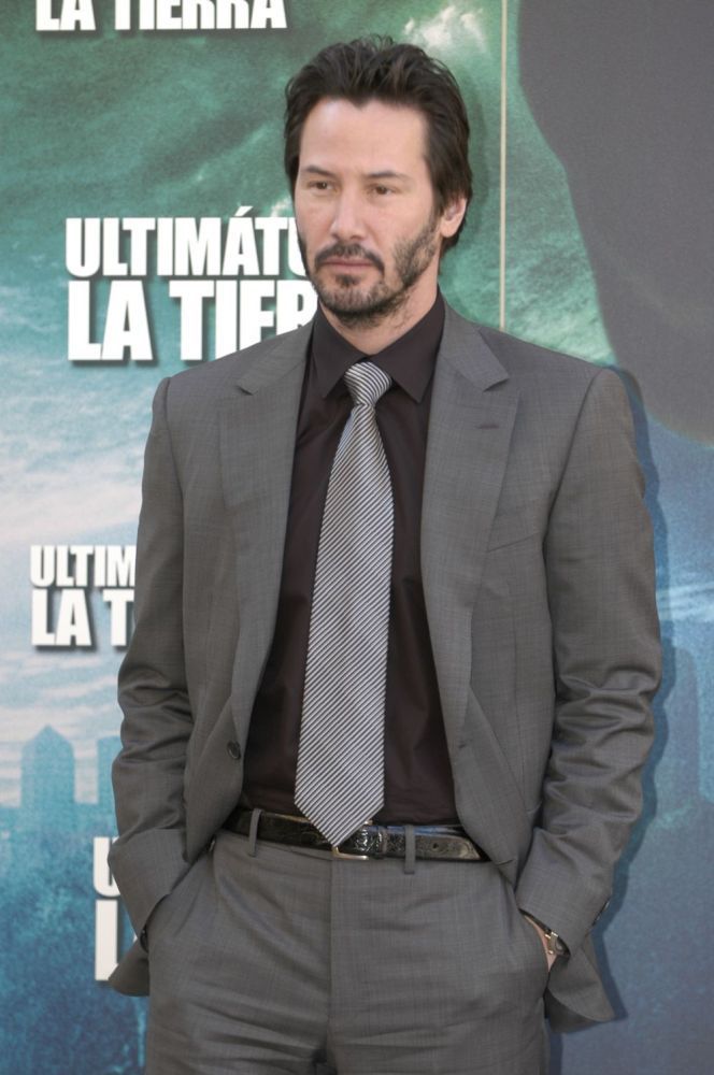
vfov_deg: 11.0
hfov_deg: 7.3
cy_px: 538
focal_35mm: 188
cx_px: 357
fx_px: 5593
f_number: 2.8
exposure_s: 1/125
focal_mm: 125
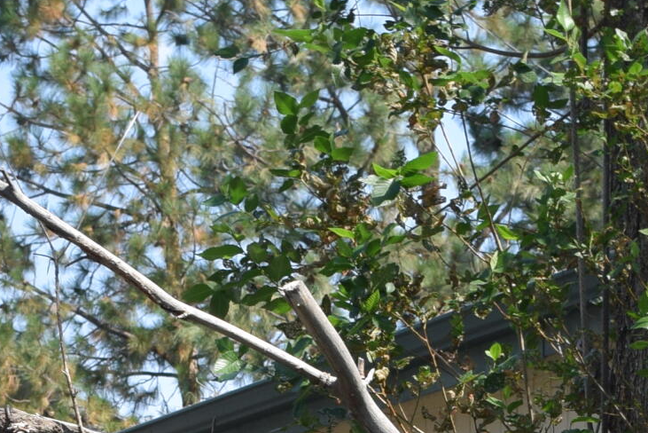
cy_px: 846
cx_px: 282
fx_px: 2881
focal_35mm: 160
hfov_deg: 12.8
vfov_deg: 8.2
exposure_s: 1/320
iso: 200
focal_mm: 26
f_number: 9
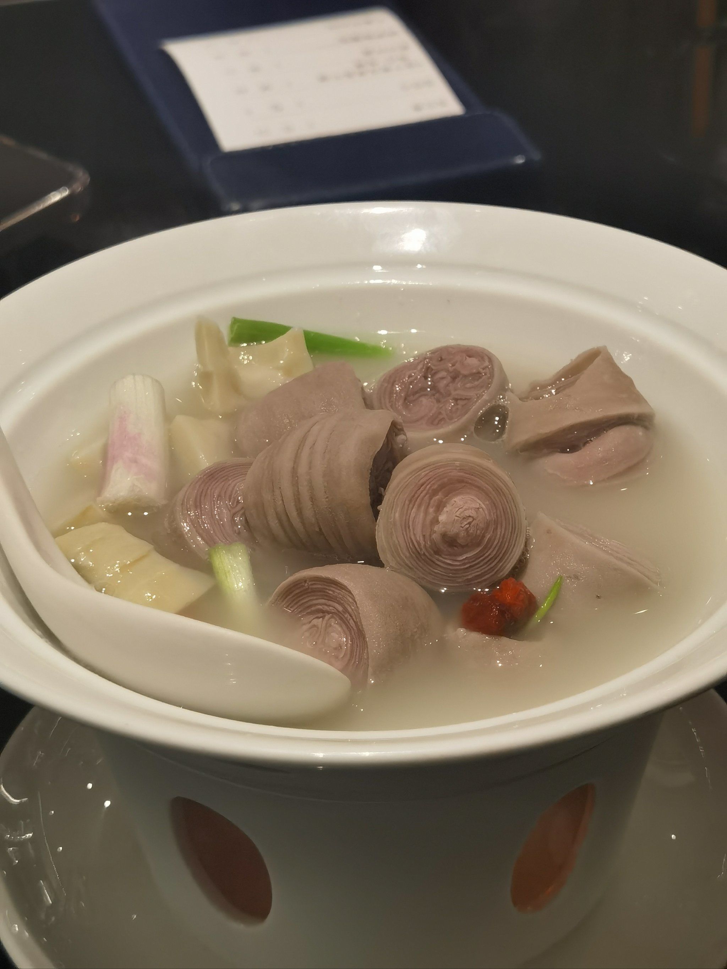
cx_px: 364
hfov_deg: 19.6
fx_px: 2100
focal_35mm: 75
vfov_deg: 26.0
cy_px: 484
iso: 160
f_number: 1.9
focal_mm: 6.71
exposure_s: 1/100
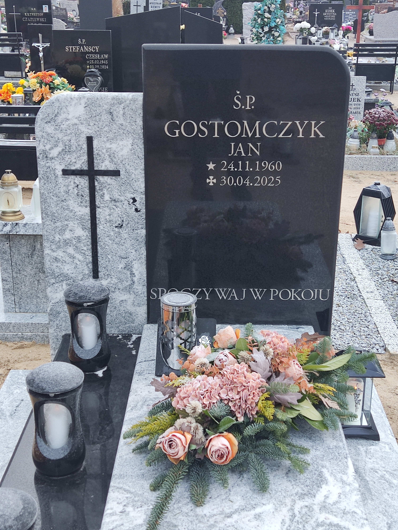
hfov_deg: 28.6
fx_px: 782
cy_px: 265
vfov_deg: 37.5
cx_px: 199
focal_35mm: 51
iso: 57
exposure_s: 1/50
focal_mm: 4.71
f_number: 1.79
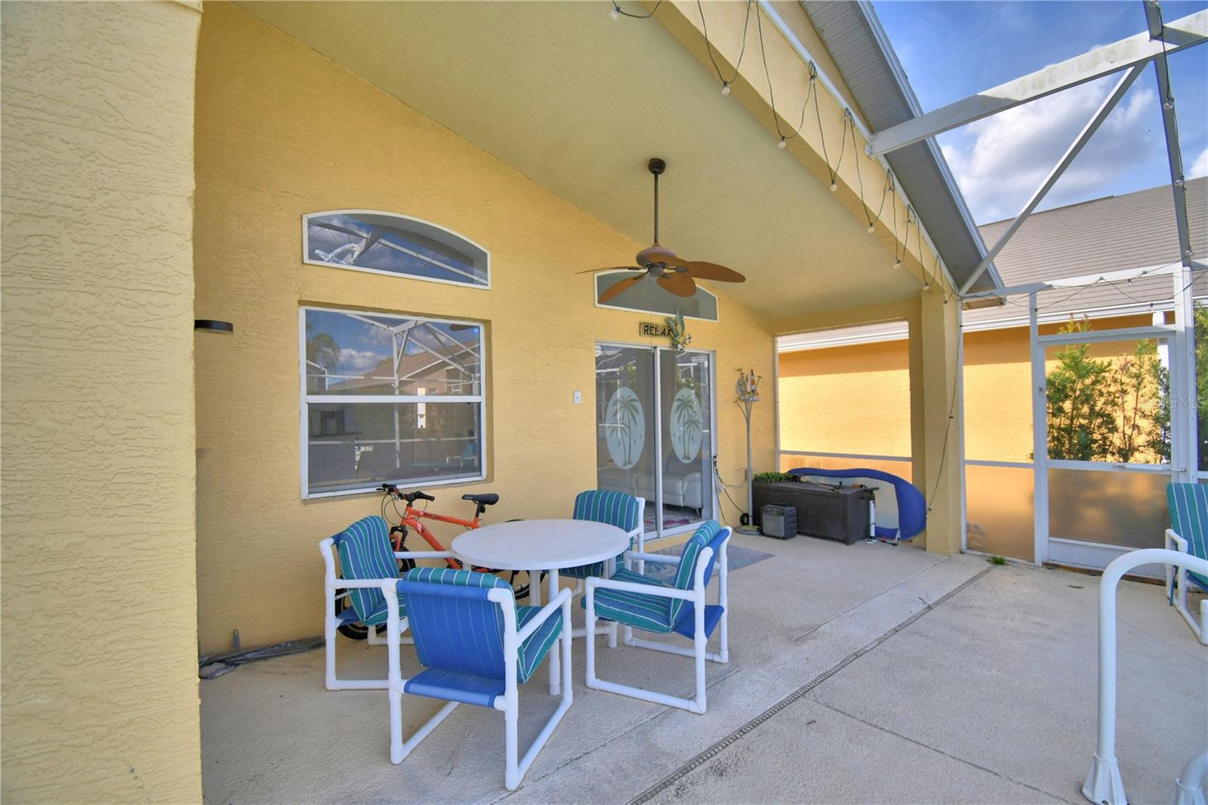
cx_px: 604
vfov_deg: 77.3
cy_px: 402
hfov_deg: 100.4
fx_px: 503
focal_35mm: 15
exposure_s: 1/500
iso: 140
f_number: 4.5
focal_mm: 10
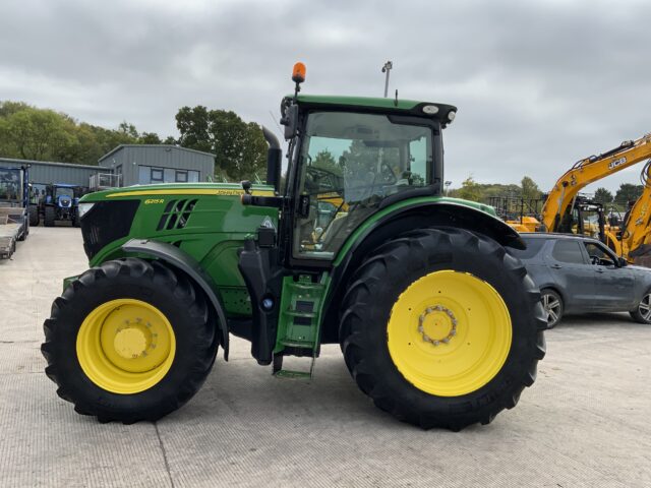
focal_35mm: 29
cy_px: 244
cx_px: 326
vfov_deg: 48.2
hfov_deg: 61.7
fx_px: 545
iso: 16
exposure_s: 1/898
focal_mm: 3
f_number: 1.8
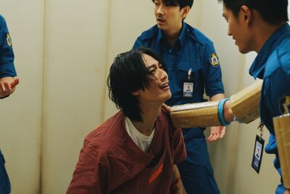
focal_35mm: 46
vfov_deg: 29.3
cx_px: 145
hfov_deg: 42.7
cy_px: 97
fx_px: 371
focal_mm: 46
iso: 1600
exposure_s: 1/200
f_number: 2.8
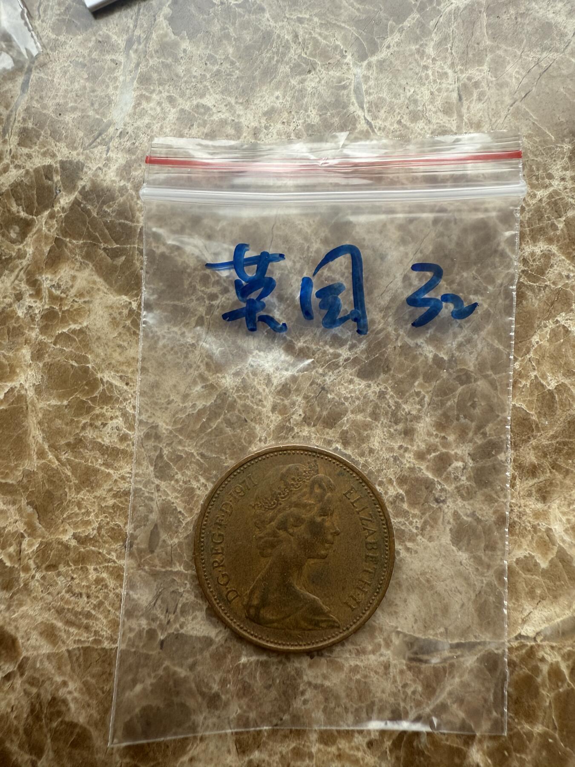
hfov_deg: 56.8
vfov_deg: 71.6
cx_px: 288
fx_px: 532
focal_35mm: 24
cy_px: 384
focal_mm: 2.22
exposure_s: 1/99
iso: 80
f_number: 2.2
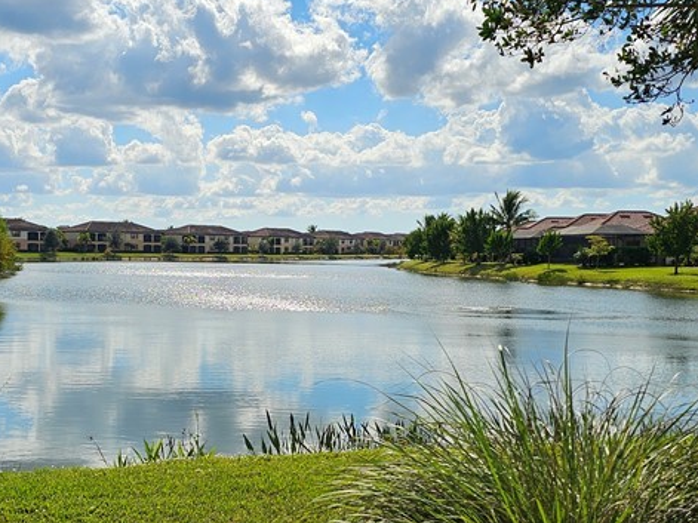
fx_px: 1008
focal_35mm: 50
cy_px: 298
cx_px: 246
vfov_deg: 29.1
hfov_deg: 37.9
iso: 10
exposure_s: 1/1962
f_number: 1.7
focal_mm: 6.3
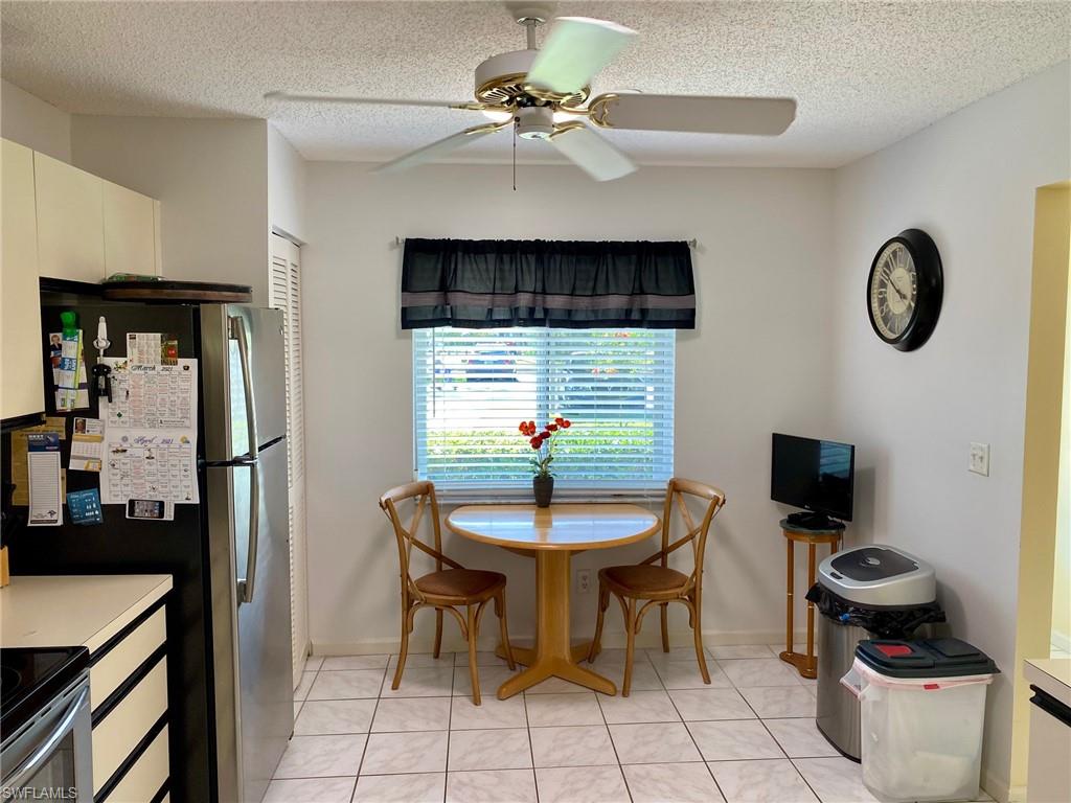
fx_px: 804
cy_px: 402
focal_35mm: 26
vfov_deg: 53.1
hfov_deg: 67.3
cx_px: 536
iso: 100
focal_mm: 4.25
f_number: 1.8
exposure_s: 1/120
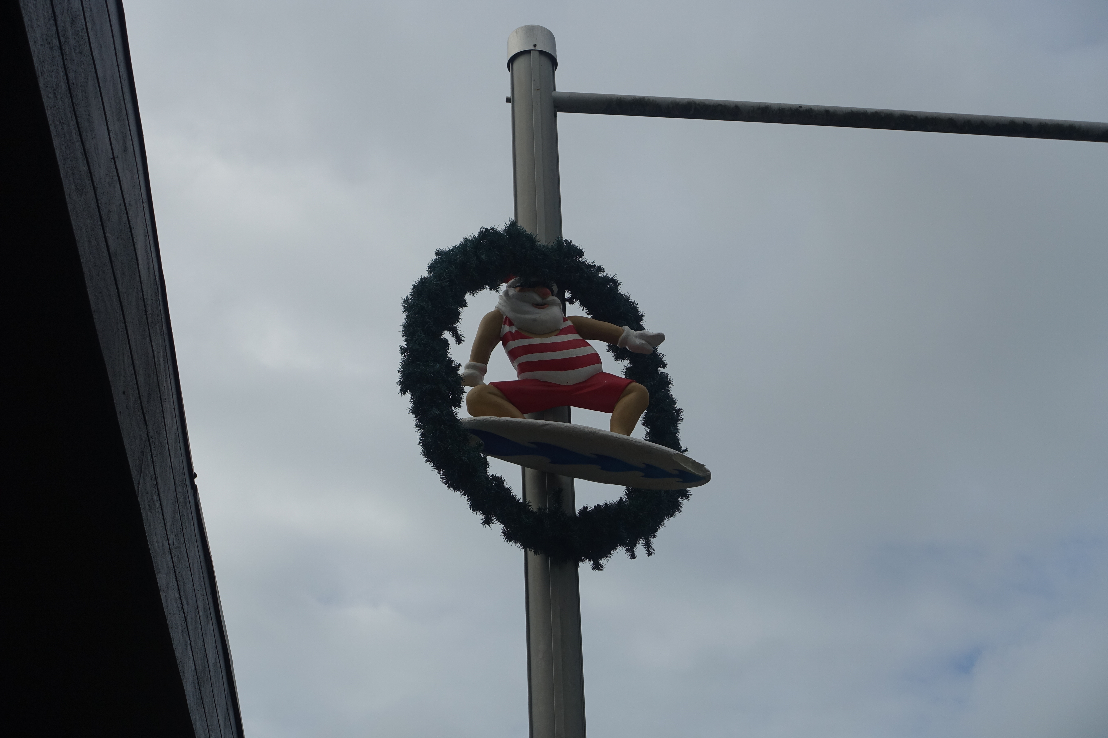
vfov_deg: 24.6
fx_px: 1693
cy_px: 369
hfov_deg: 36.2
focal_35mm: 55
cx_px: 554
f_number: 5.6
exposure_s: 1/160
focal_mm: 20.05
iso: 125
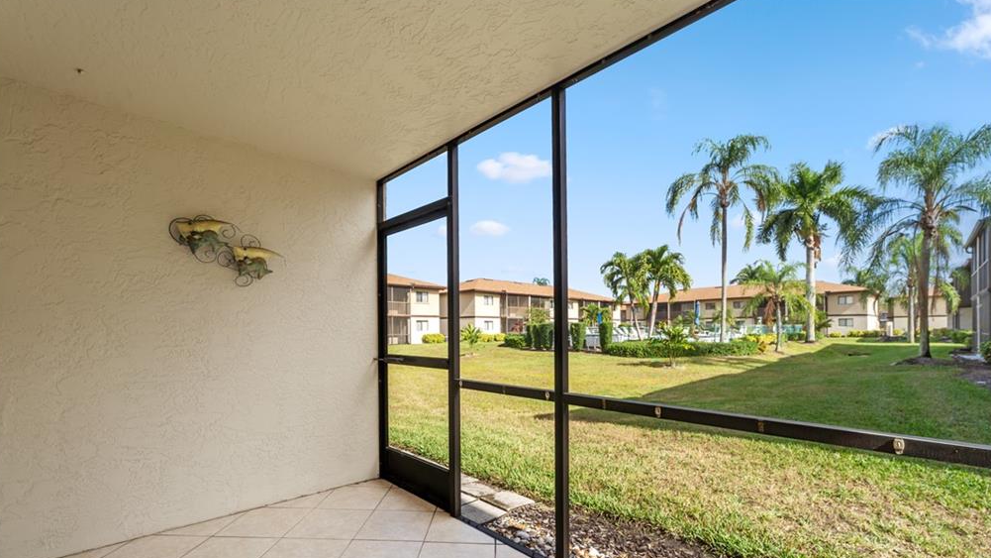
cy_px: 331
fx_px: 394
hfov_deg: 103.0
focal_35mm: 15
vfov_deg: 69.9
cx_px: 493
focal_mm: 14
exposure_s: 1/80
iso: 250
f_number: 5.6
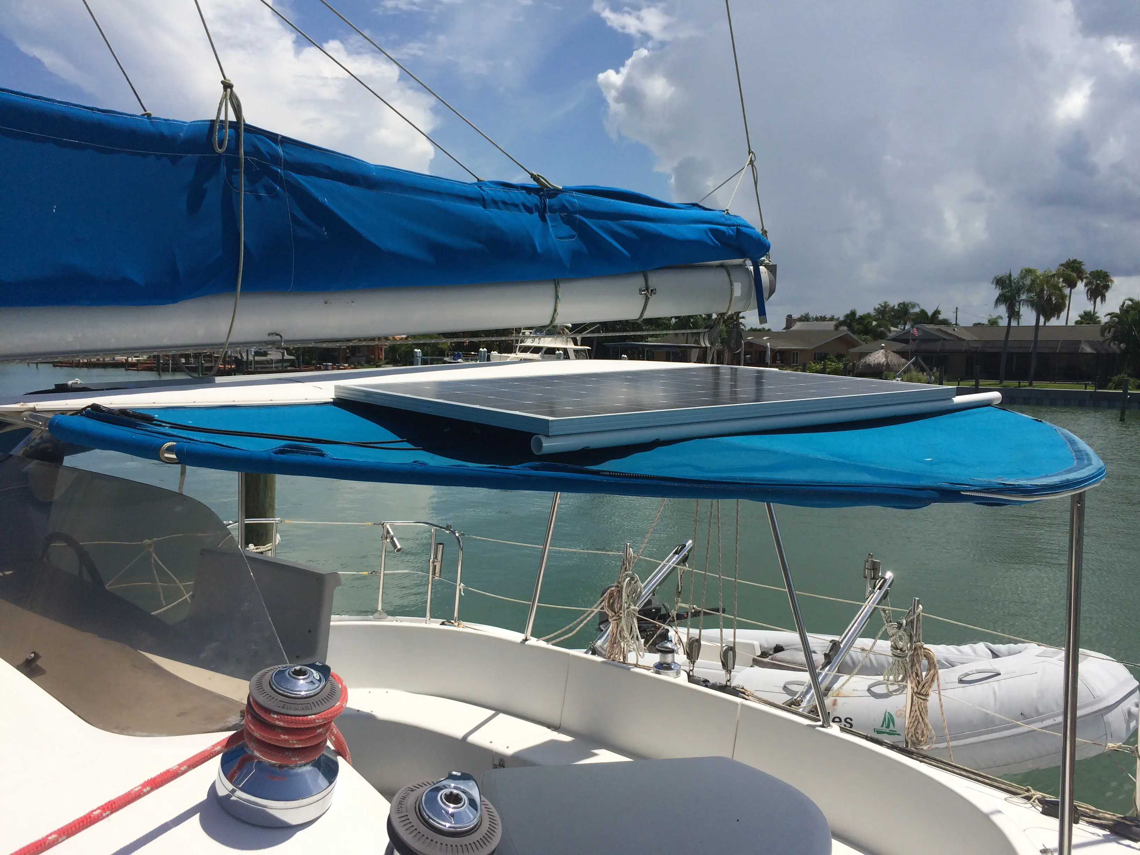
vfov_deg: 48.2
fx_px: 955
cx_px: 570
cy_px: 428
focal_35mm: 29
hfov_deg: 61.7
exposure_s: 1/5128
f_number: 2.2
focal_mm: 4.15
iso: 32
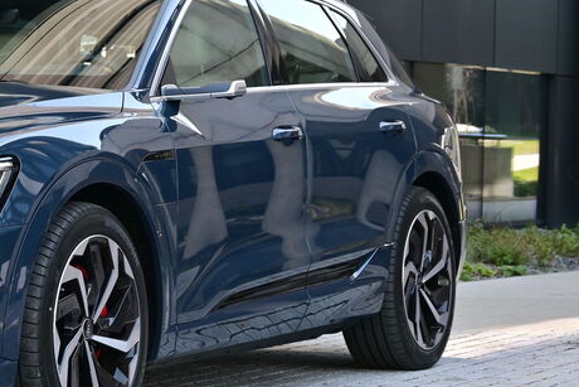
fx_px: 2366
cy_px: 233
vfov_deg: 9.3
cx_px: -21
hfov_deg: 13.7
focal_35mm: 147
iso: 100
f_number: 6
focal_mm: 47
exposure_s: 1/125
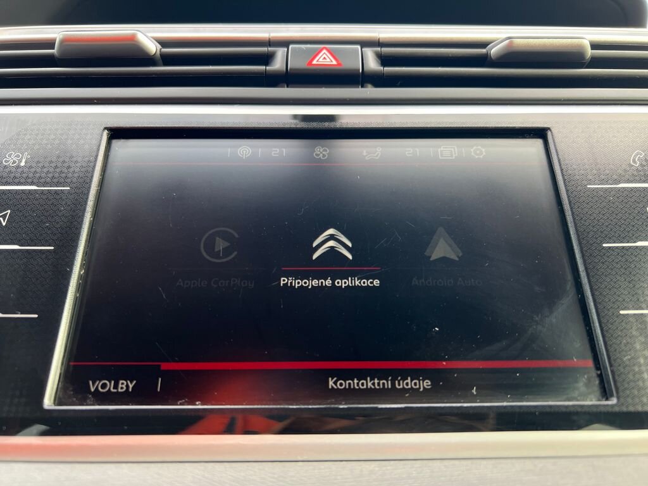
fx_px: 487
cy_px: 243
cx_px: 324
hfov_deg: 67.3
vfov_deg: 53.1
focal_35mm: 26
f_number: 1.5
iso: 125
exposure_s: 1/121
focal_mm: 5.7
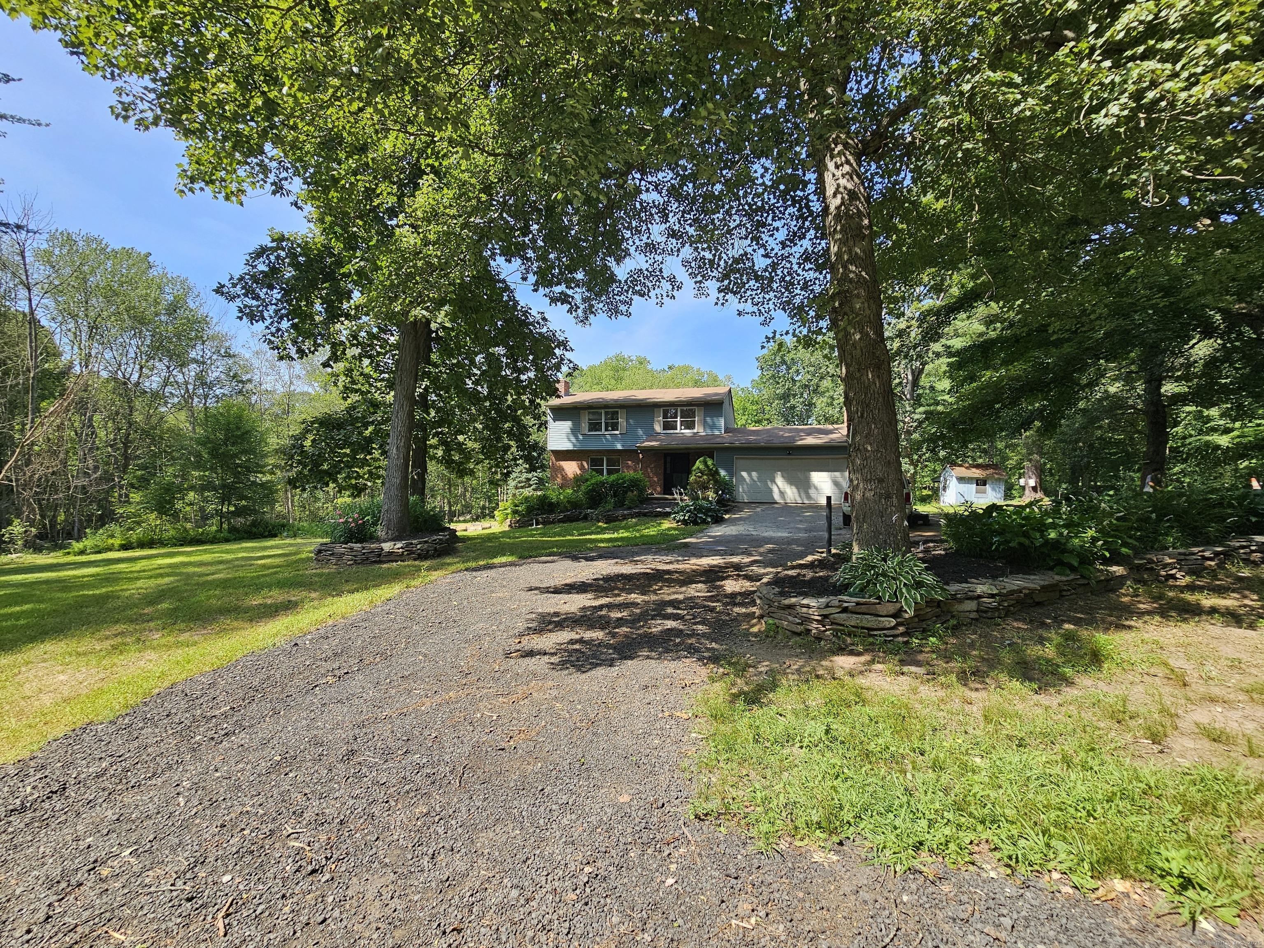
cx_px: 632
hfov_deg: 106.2
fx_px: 475
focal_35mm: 13
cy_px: 474
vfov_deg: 89.9
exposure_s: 1/696
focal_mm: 2.2
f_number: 2.2
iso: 50
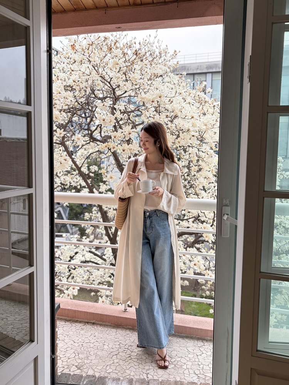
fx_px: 289
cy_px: 192
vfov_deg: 67.3
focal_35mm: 26
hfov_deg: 53.1
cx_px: 144
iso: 64
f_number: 1.6
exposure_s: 1/987
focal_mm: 5.96
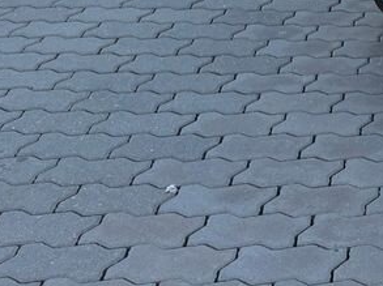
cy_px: -213
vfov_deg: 14.4
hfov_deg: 17.8
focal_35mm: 91
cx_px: 663
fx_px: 1006
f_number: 1.6
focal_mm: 5.96
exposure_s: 1/1451
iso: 50
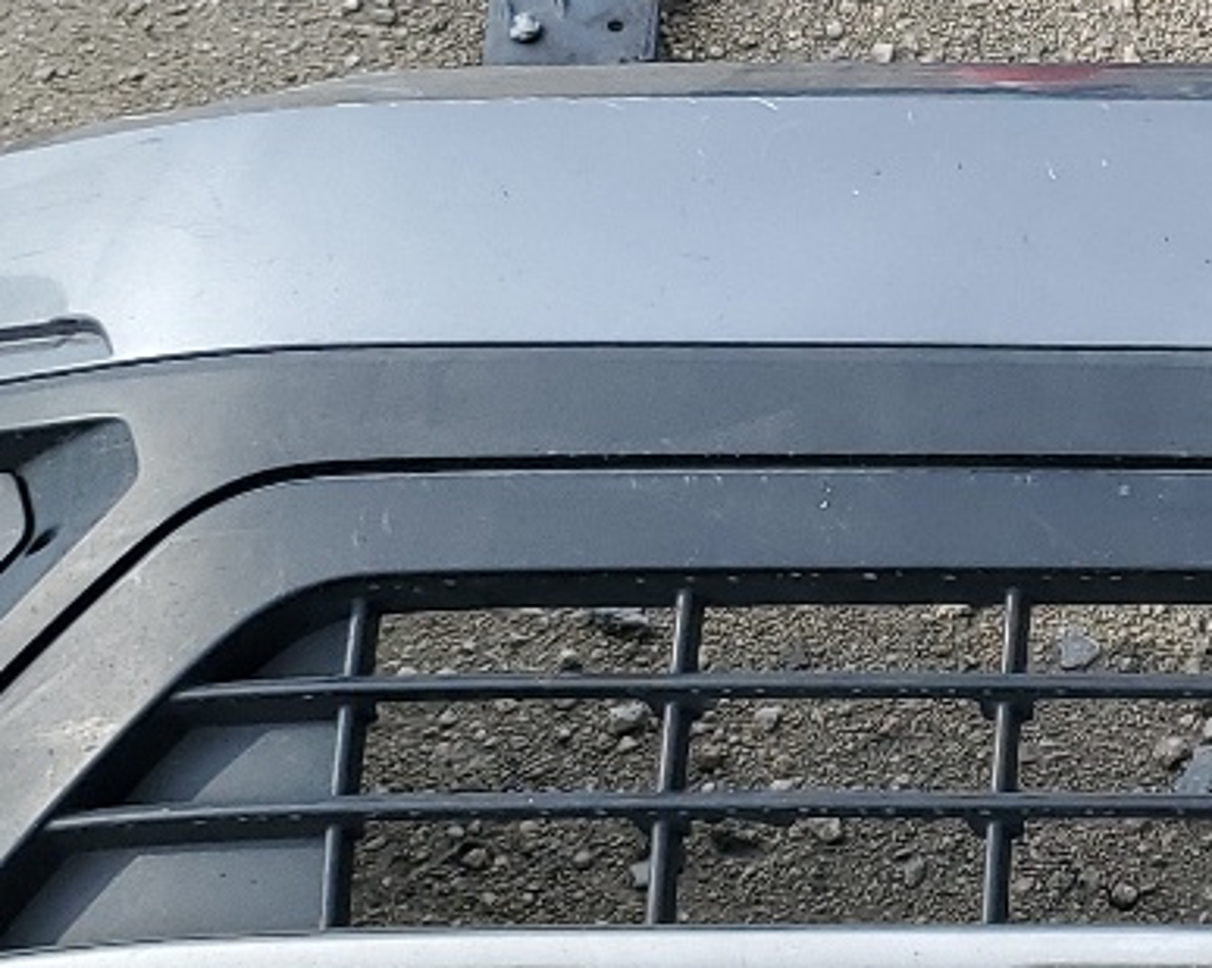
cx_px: 1528
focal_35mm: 105
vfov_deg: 14.6
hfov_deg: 17.3
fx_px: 3764
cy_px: 282
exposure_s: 1/1250
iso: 50
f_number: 1.5
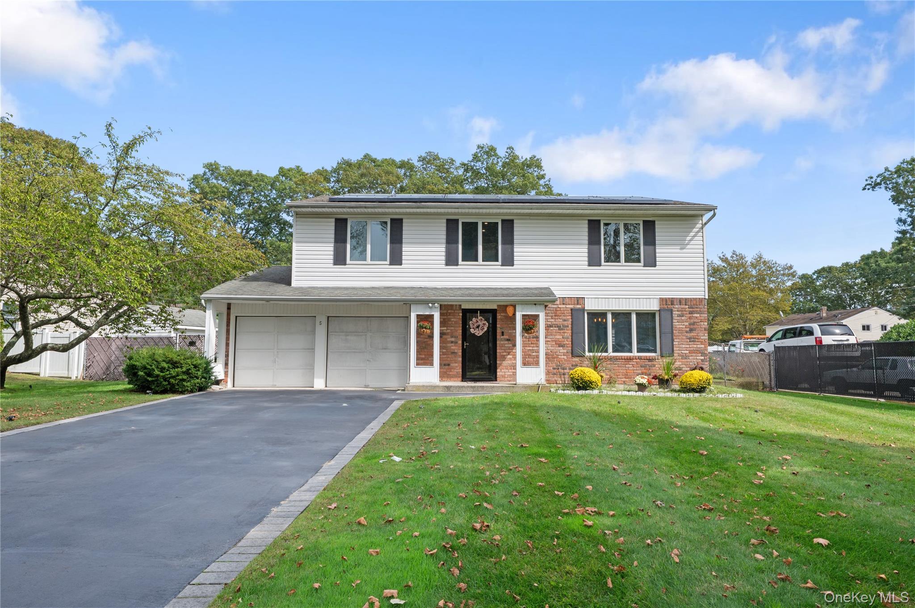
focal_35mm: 22
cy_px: 304
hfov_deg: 79.9
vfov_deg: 58.3
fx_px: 546
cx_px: 458
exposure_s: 1/60
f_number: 14
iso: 400
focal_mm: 21.5
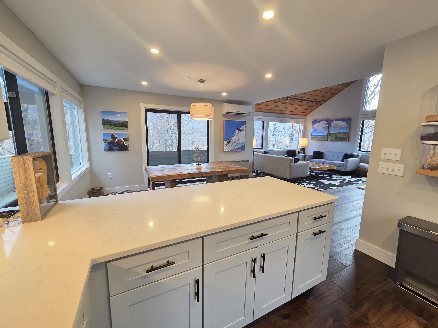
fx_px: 164
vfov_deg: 89.9
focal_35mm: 13
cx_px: 219
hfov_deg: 106.2
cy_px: 164
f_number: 2.2
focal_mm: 2.2
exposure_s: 1/60
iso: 160
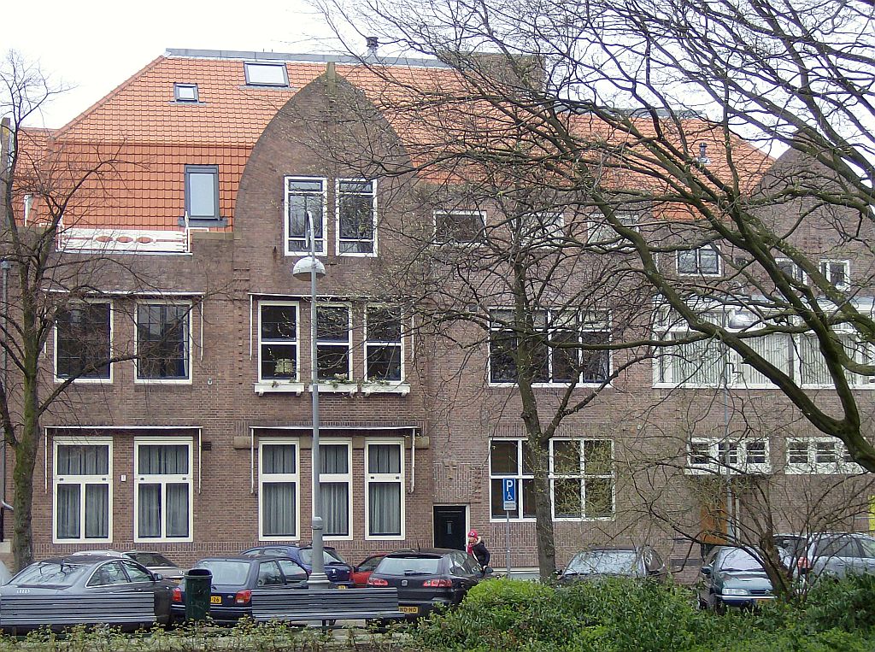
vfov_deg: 20.9
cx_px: 438
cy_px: 326
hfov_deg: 27.8
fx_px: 1765
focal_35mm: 70
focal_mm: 11.6
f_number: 3.7
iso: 100
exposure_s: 1/168
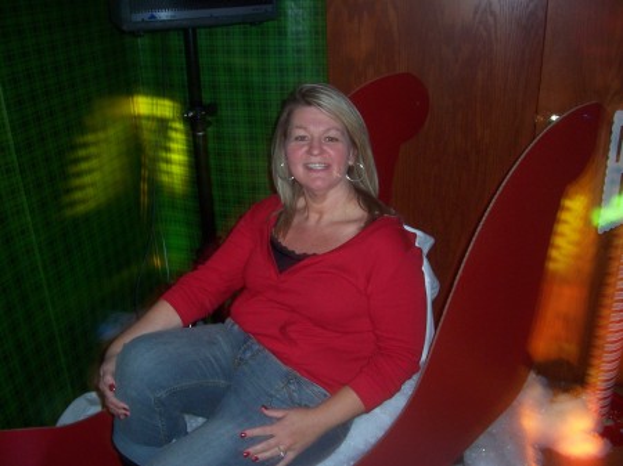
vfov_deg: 41.8
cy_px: 233
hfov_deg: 54.0
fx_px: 612
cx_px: 312
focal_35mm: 34
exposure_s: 1/2
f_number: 2.7
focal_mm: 5.6
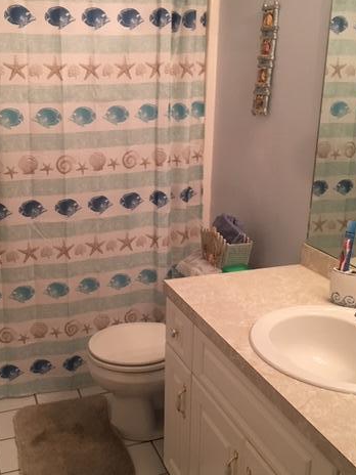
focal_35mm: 40
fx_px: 548
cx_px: 141
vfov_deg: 46.8
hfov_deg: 35.8
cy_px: 254
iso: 64
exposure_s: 1/15
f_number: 2.2
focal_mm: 4.15
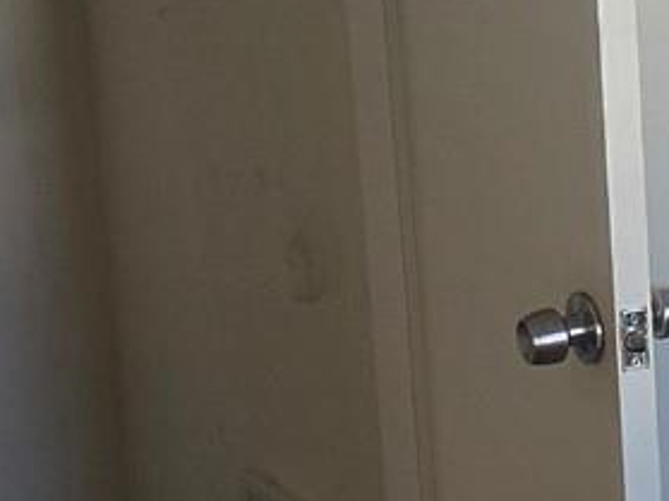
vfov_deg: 11.2
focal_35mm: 132
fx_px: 2550
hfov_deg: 14.7
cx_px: 647
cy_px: 197
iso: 160
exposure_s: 1/180
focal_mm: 6.3
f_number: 1.7
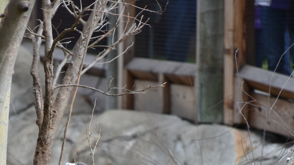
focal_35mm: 706
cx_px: 56
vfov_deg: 1.7
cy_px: 207
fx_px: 5505
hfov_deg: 3.1
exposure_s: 1/640
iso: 400
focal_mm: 300
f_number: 5.6
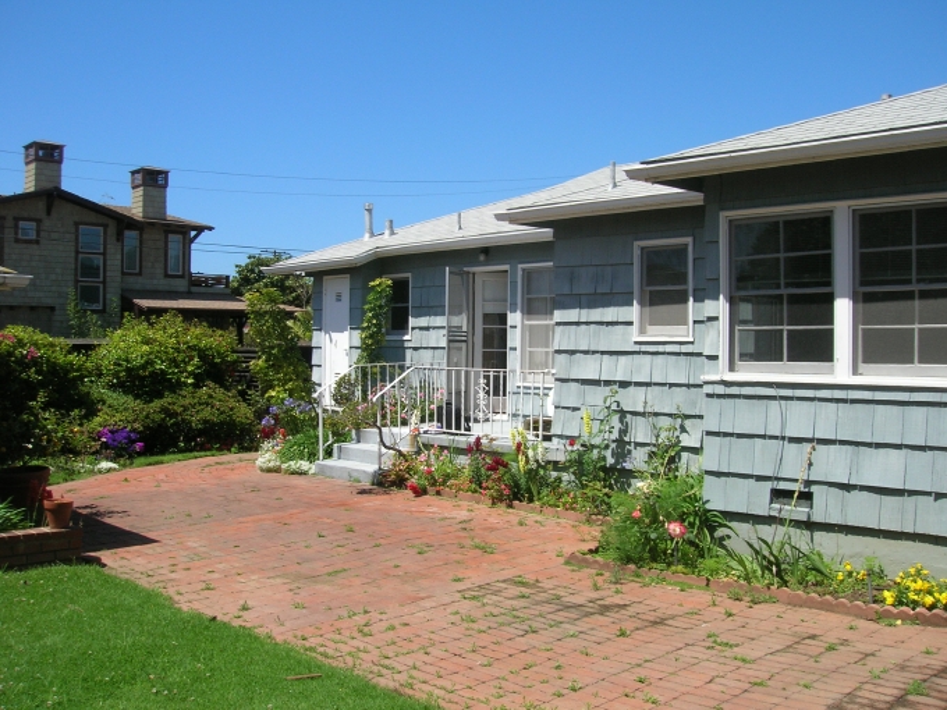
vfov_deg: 41.8
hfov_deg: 54.0
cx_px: 474
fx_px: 930
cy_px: 355
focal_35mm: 34
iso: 50
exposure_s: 1/371
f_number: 4.9
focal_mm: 5.7
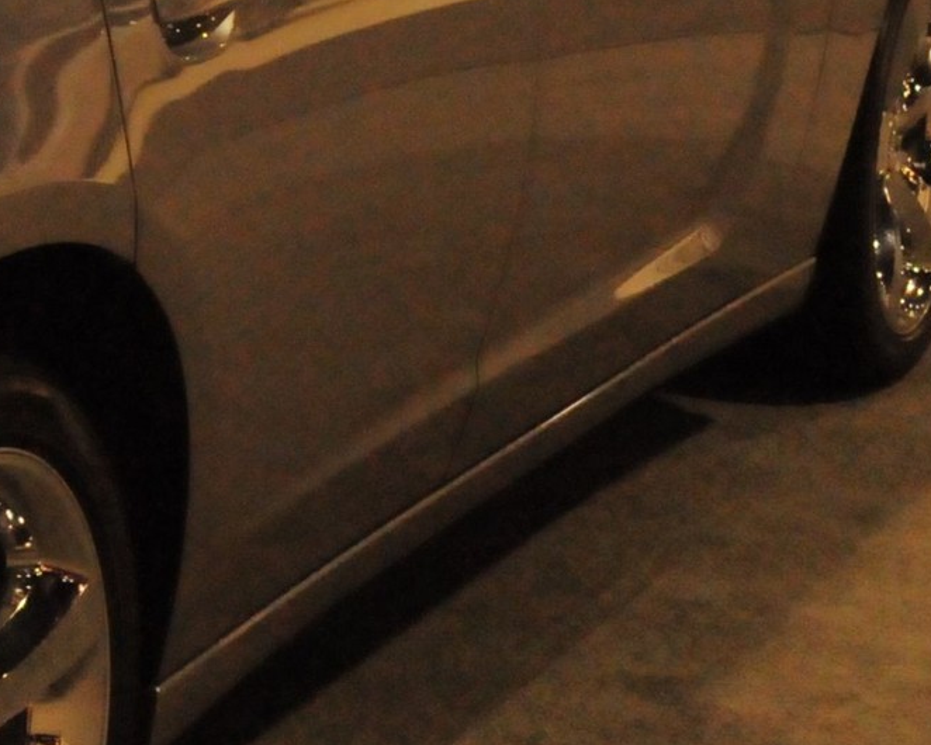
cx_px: -647
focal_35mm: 138
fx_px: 3804
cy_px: 161
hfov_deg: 12.9
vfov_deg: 11.2
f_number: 8
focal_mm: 26
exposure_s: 1/100
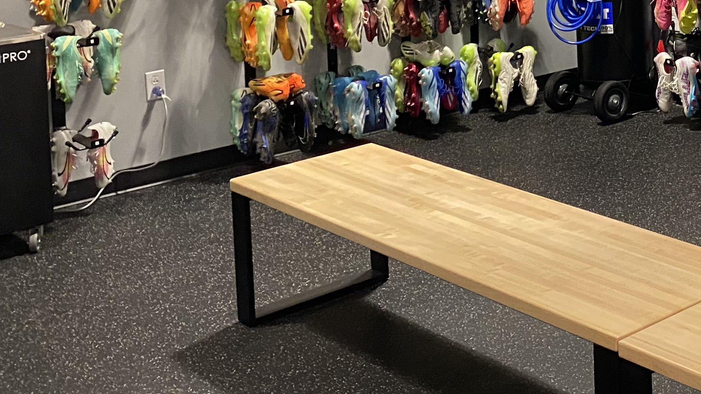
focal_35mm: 66
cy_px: -133
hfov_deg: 29.6
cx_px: 718
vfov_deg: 17.1
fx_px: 1227
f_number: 1.8
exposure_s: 1/60
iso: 250
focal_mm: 4.25
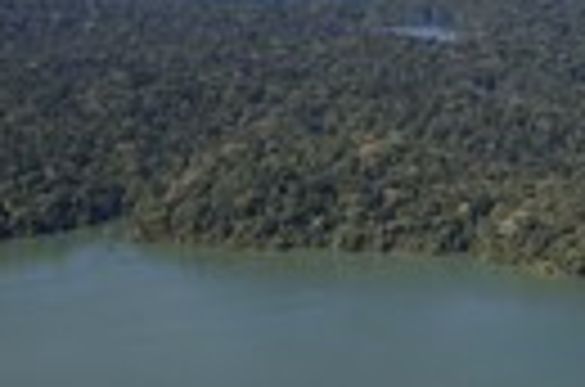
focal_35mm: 136
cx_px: 477
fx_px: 2205
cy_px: 333
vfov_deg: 10.0
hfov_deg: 15.0
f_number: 10
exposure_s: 1/800
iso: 320
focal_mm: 42
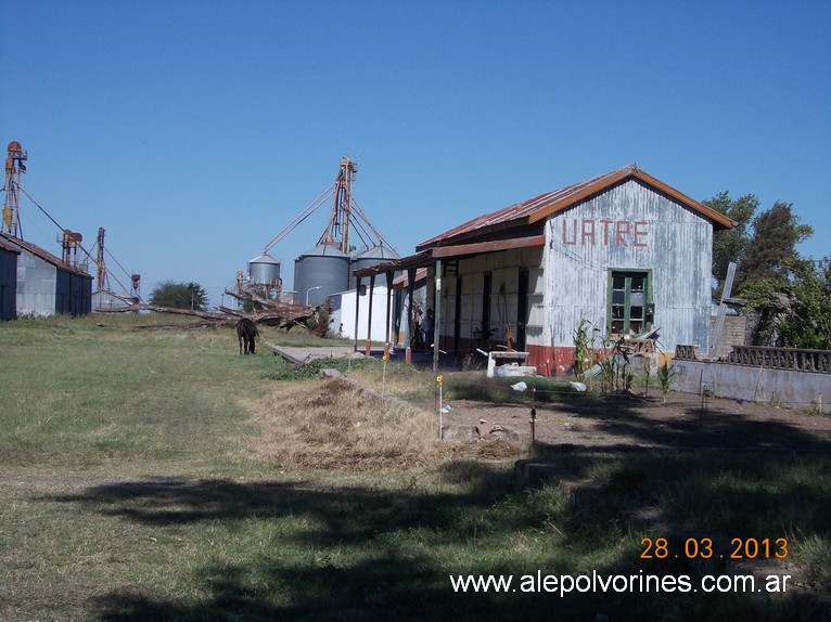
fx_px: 1440
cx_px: 416
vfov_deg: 24.4
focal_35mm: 60
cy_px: 311
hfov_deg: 32.2
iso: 80
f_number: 8
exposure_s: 1/320
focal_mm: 8.5
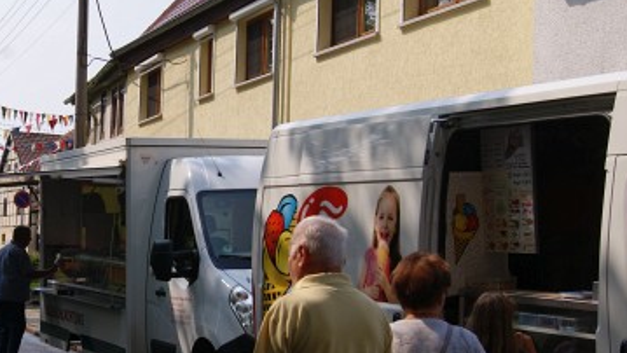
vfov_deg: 16.5
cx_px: 100
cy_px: 238
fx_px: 1214
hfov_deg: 28.2
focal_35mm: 73
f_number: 11
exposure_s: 1/160
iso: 100
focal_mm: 26
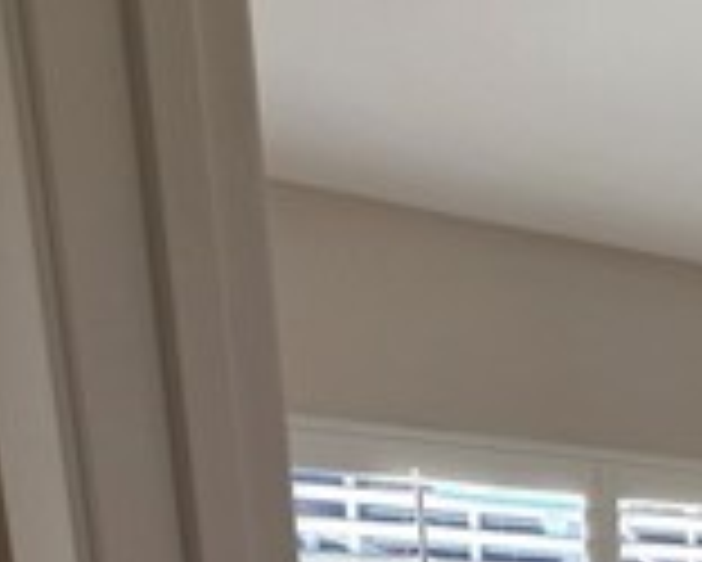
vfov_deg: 21.3
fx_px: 1081
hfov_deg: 28.1
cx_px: 963
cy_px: 967
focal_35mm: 52
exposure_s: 1/120
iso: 20
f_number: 1.9
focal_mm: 2.2
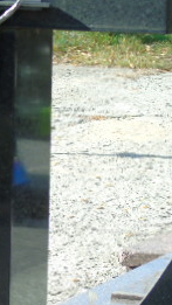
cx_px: -166
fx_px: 2333
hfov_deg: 4.2
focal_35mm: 288
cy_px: 208
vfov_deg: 7.5
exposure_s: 1/160
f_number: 4.4
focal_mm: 19
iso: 80
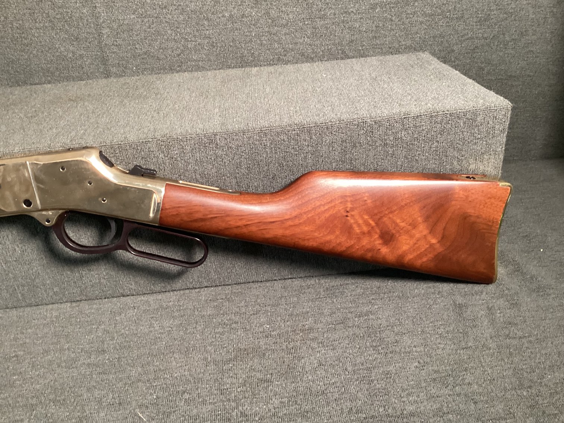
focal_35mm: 31
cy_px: 212
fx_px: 505
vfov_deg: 45.4
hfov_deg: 58.3
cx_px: 282
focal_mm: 3.3
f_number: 2.4
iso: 320
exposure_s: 1/40
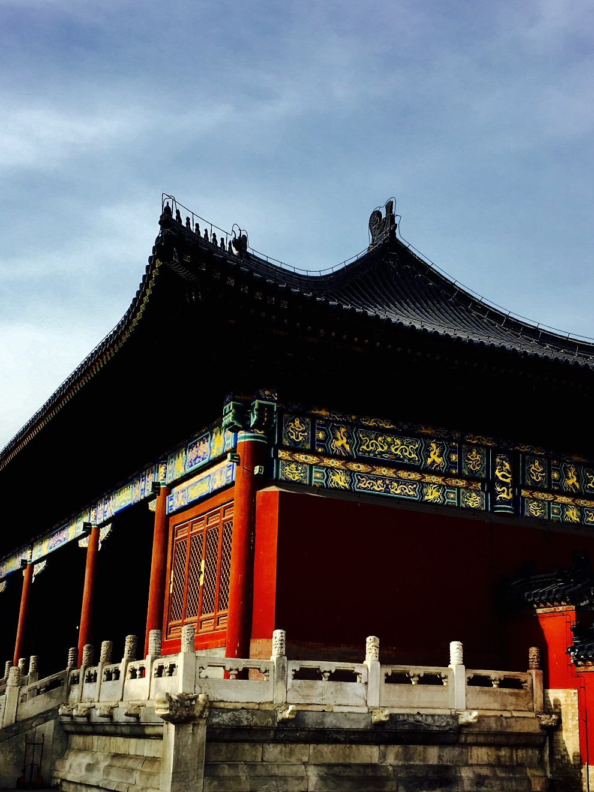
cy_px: 454
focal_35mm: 45
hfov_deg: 32.2
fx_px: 1030
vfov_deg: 42.0
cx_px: 311
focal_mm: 4.15
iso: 25
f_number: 2.2
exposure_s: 1/1115
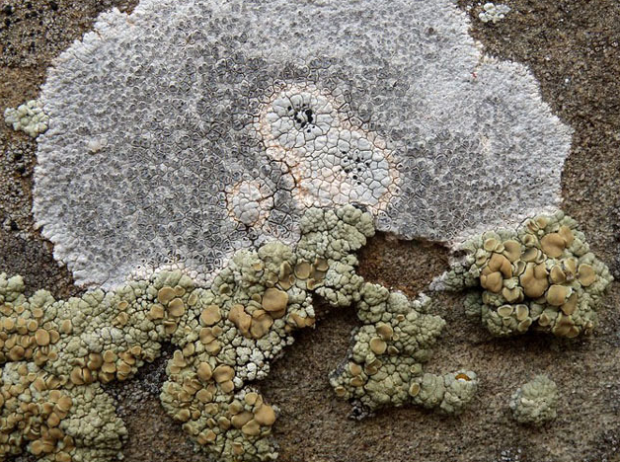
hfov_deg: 43.9
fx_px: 768
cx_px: 304
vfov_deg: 33.5
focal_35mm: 43
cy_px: 216
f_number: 8.5
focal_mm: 6.4
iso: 80
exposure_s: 1/200
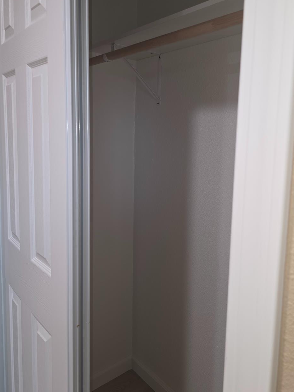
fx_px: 317
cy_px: 168
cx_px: 132
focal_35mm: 28
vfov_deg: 63.2
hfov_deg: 49.7
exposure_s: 1/24
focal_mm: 6.3
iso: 800
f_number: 1.7
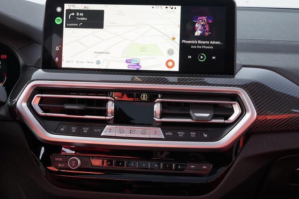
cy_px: 86
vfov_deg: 22.3
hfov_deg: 32.8
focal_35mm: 61
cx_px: 136
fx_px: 507
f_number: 8
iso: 1250
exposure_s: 1/200
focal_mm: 48
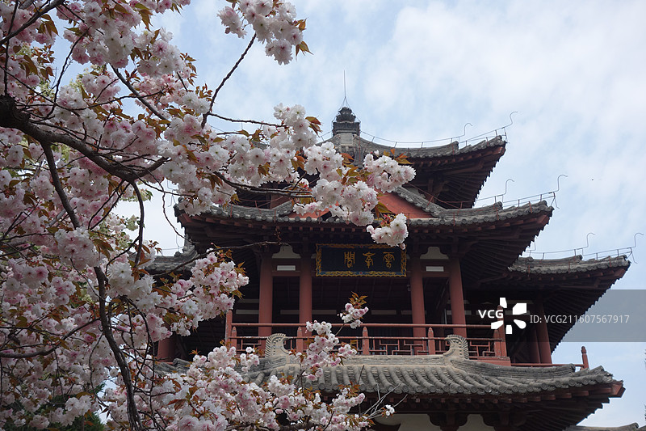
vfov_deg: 31.2
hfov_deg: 45.4
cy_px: 216
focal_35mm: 43
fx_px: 771
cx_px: 323
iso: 125
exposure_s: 1/500
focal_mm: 15.82
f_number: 5.6
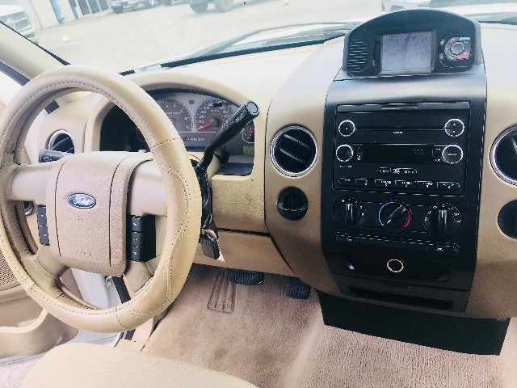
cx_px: 258
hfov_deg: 63.4
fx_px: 418
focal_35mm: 28
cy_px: 194
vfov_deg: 49.7
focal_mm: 3.99
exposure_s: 1/258
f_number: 1.8
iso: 20
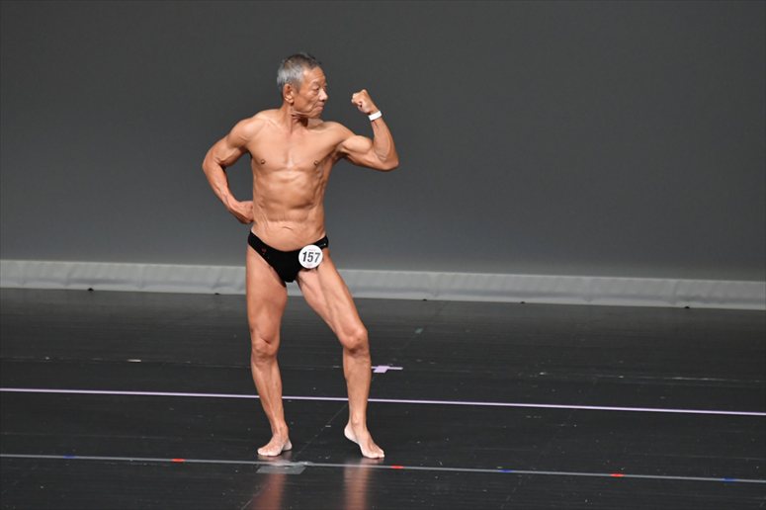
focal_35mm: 345
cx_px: 383
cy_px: 255
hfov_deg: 6.0
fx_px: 7337
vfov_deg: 4.0
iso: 4000
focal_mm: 230
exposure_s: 1/400
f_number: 5.6
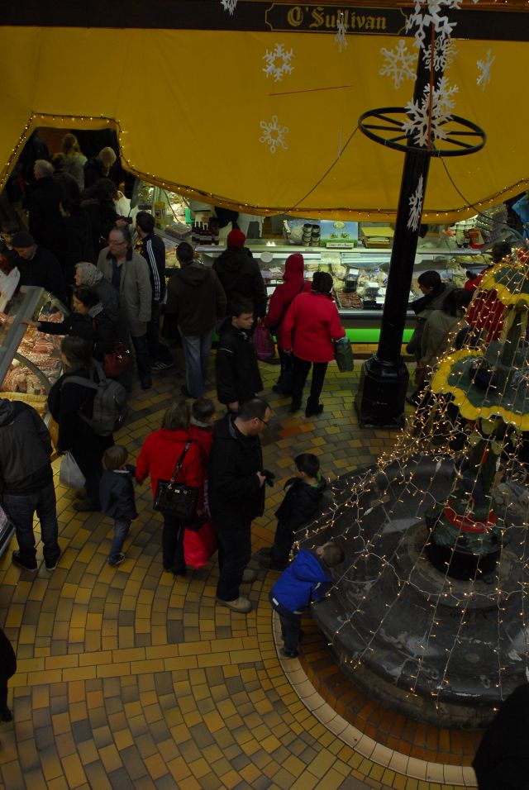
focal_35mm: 36
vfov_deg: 53.1
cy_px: 395
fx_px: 791
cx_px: 264
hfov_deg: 37.0
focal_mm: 24
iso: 400
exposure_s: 1/60
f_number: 5
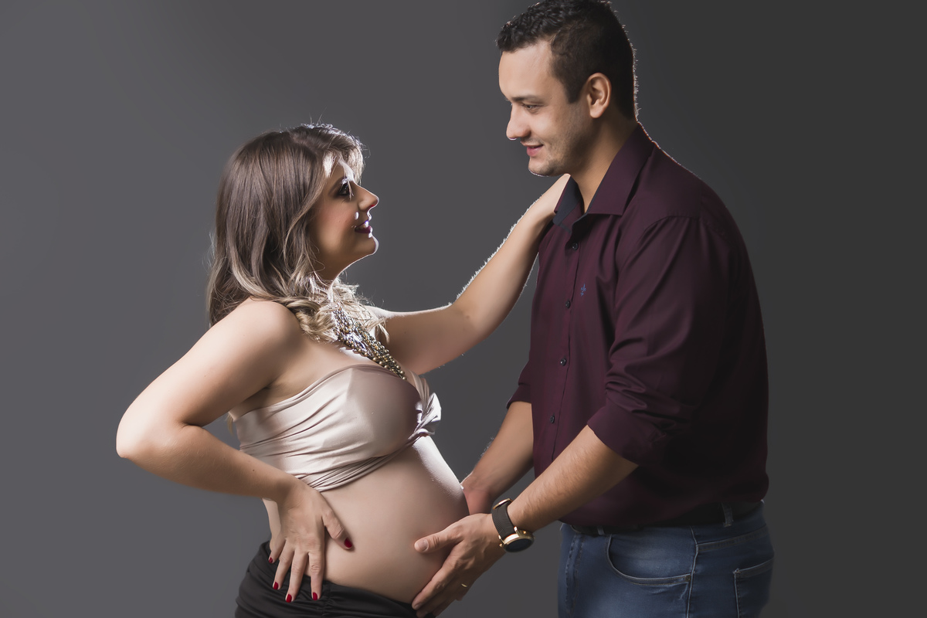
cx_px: 464
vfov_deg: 26.0
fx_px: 1339
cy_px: 309
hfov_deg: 38.2
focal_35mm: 52
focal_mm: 35
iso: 50
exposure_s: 1/100
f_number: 2.5
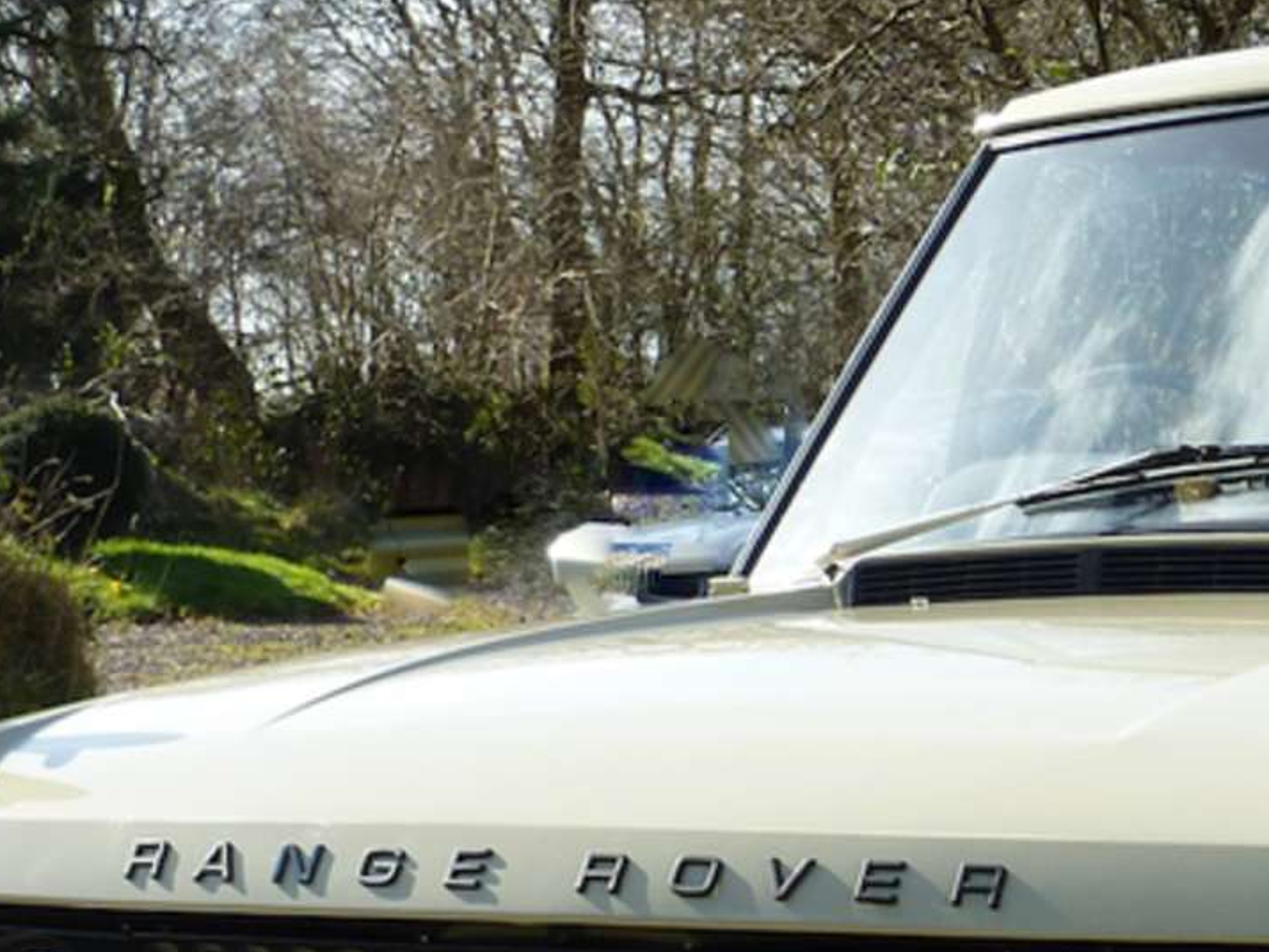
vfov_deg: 11.7
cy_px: 925
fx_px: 4621
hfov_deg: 15.2
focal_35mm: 126
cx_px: 1386
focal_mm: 7.3
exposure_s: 1/320
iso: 80
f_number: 4
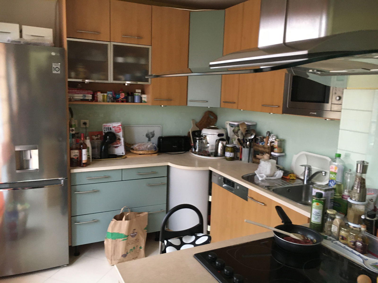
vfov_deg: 48.2
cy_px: 142
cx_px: 189
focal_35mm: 29
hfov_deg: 61.7
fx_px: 317
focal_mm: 4.15
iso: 200
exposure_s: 1/33
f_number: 2.2
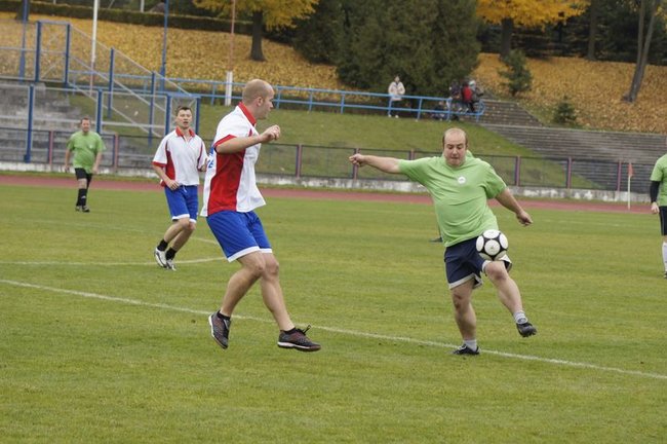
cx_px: 334
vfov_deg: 9.1
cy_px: 222
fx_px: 2776
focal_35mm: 150
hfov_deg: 13.7
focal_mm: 100
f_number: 5.6
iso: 1600
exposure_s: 1/1250
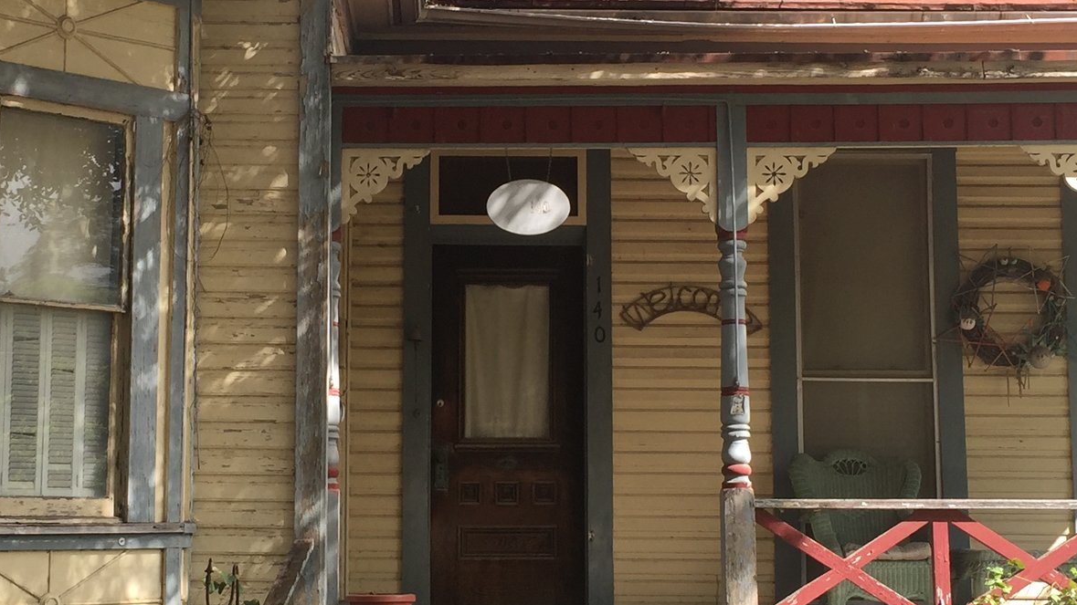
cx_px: 452
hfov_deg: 31.4
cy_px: 270
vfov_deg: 18.0
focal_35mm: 67
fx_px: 1913
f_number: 2.2
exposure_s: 1/430
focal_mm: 4.15
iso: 32
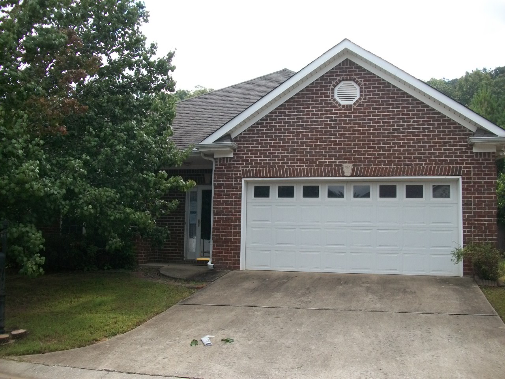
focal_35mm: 32
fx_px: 467
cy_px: 190
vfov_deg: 44.2
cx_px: 252
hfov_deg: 56.8
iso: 80
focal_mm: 5.7
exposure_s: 1/640
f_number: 2.9
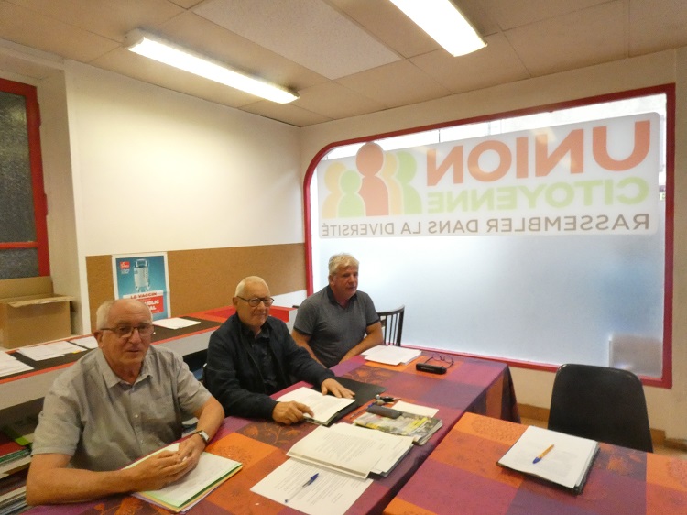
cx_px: 344
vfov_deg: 65.9
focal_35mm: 20
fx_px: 397
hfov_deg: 81.8
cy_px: 258
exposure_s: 1/60
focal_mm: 3.6
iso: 800
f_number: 4.5
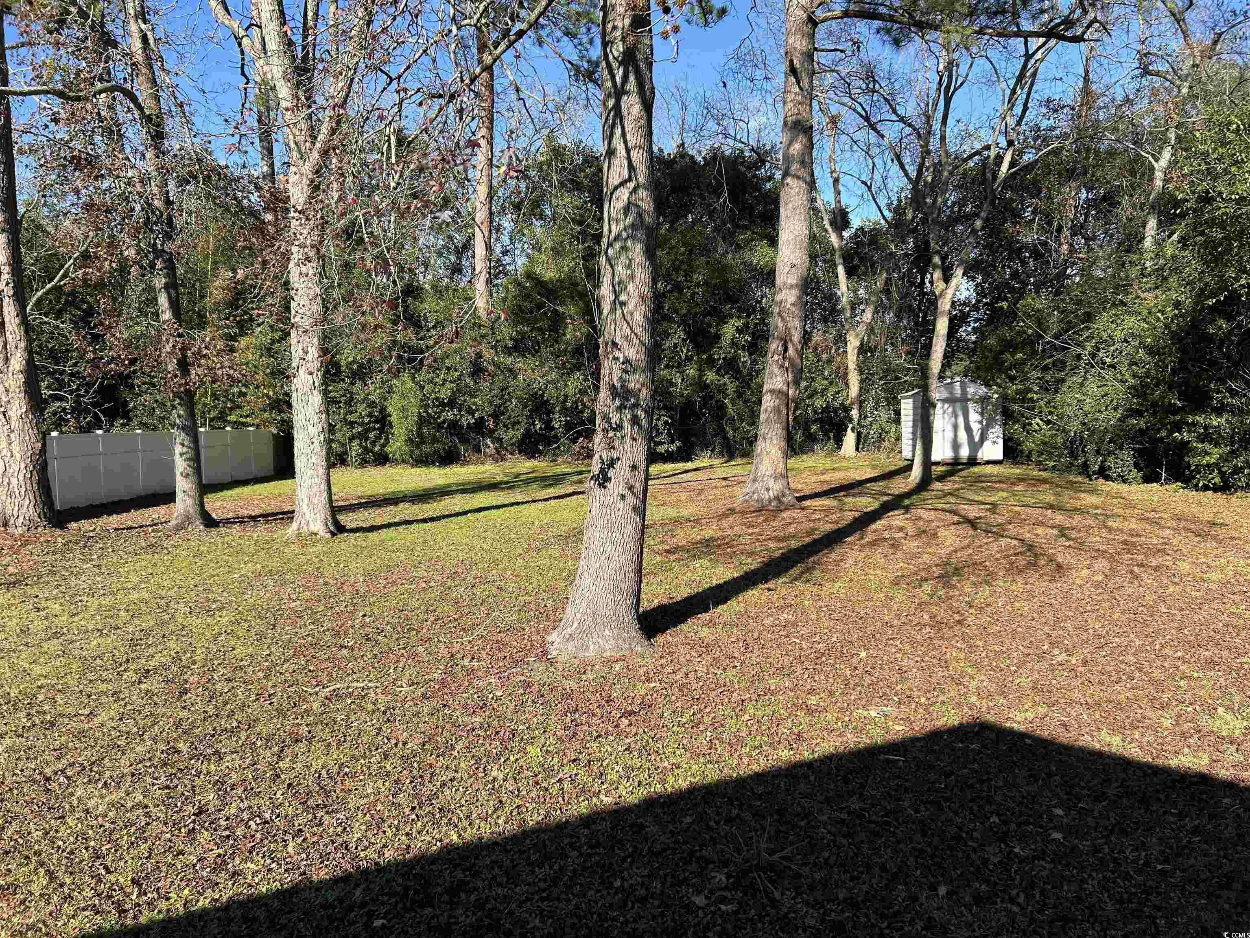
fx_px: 939
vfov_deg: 53.1
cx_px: 625
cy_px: 469
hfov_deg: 67.3
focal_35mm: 26
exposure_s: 1/1779
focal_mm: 5.7
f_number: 1.5
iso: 50
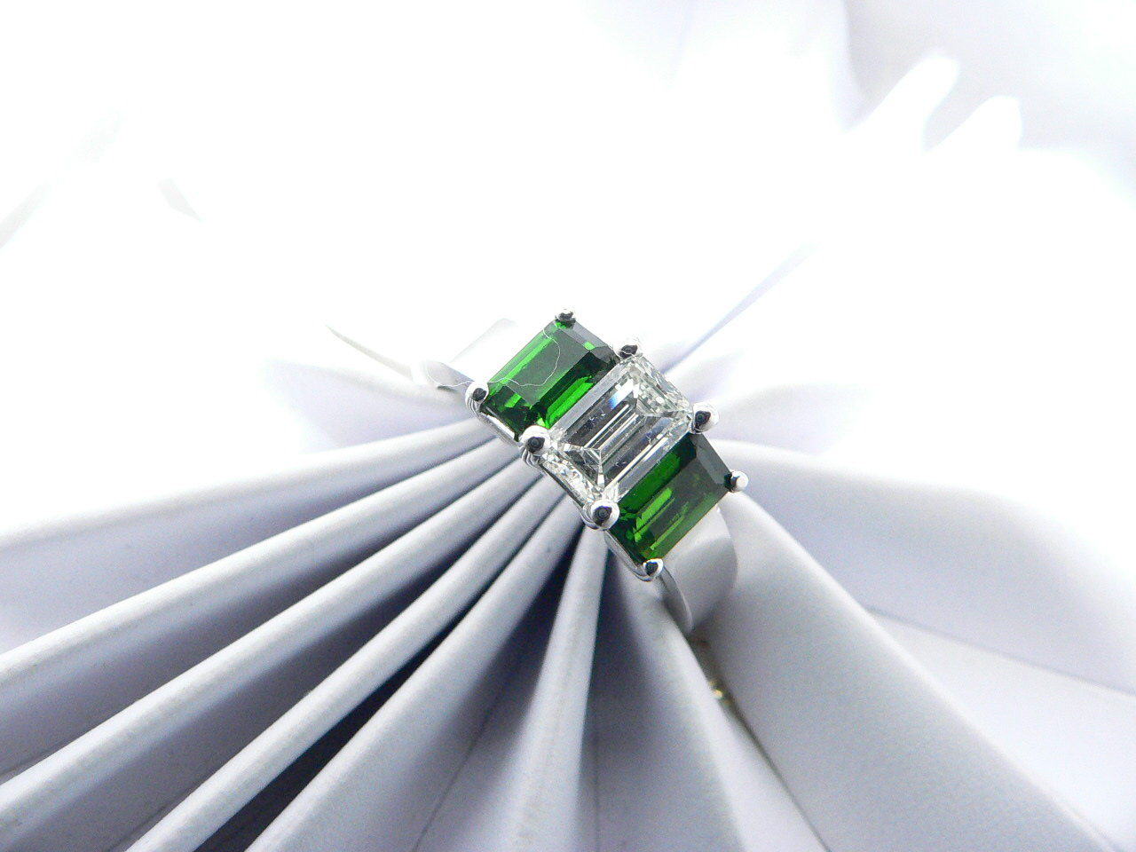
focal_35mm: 36
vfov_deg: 39.7
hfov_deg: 51.4
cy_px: 426
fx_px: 1181
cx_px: 568
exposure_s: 1/60
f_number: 4
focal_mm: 6
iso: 400
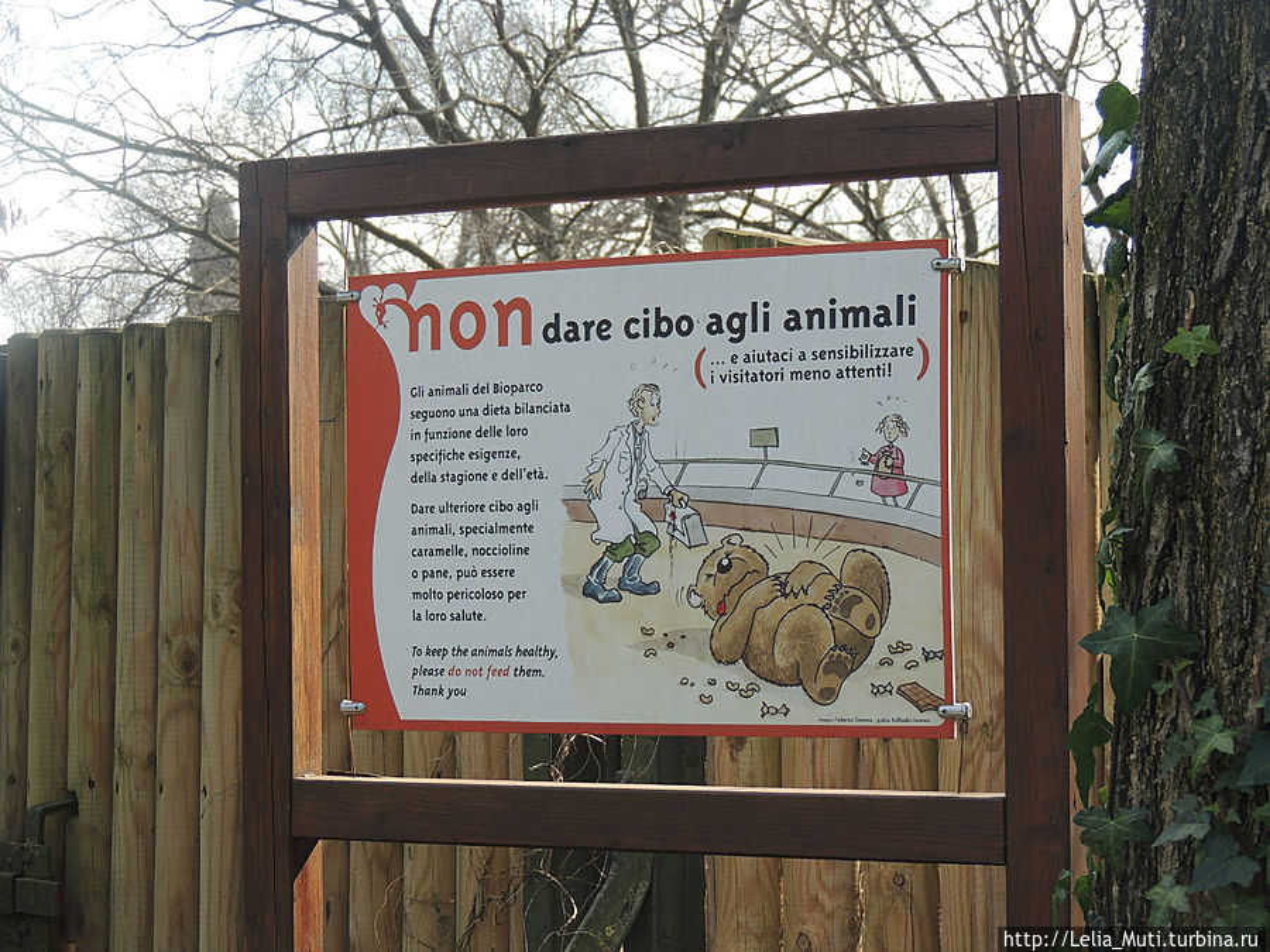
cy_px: 476
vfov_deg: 17.4
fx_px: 3119
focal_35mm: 85
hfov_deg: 23.0
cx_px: 635
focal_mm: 15.1
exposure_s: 1/250
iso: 100
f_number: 4
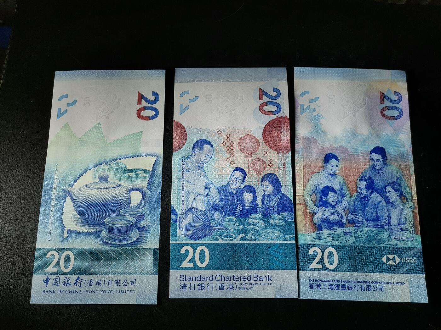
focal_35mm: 33
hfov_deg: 55.4
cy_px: 165
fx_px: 420
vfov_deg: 42.9
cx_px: 220
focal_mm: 4.75
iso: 50
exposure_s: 1/1745
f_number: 1.8
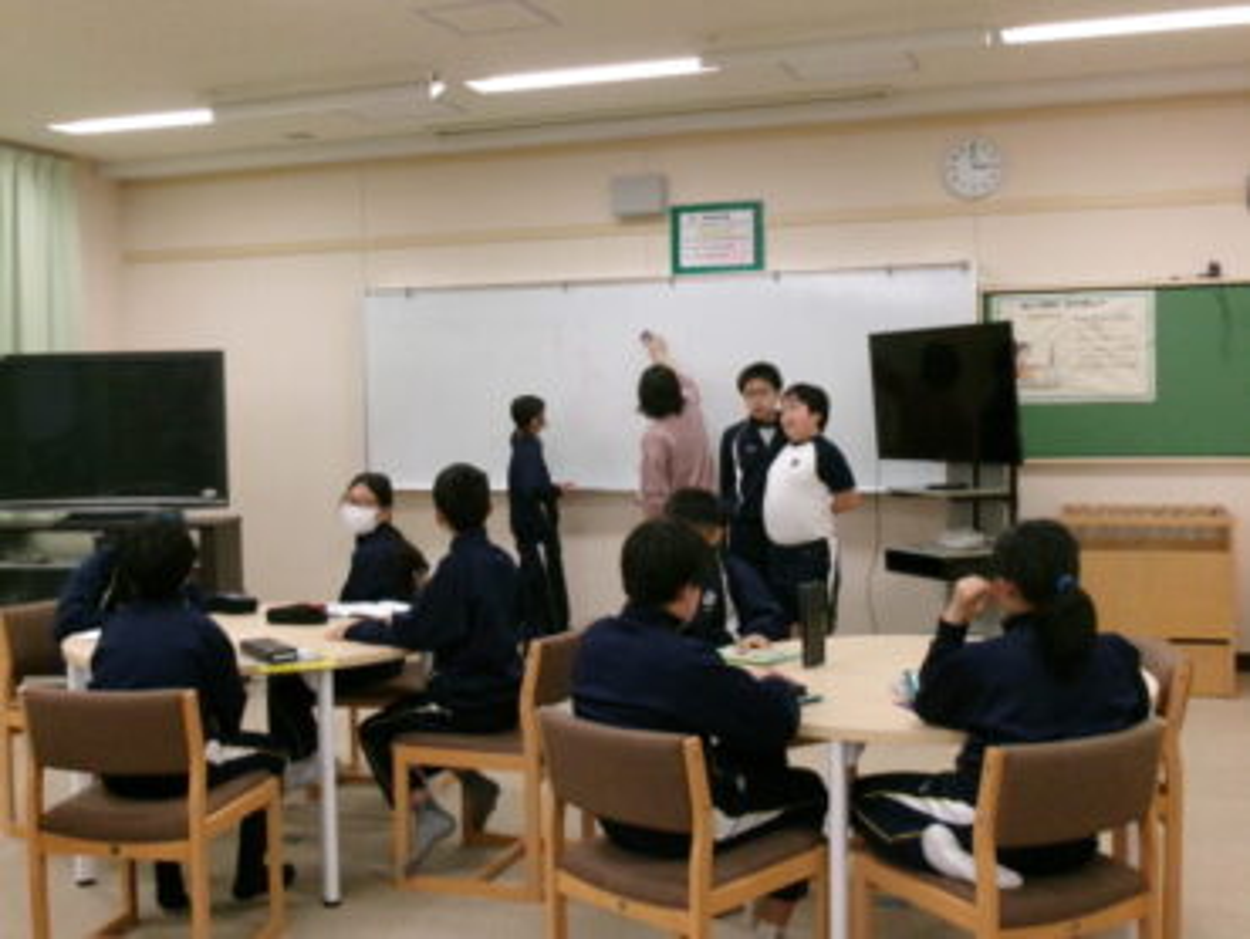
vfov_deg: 33.6
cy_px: 470
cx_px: 625
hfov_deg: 43.8
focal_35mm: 43
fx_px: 1554
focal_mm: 7.8
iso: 800
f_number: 4.7
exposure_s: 1/125
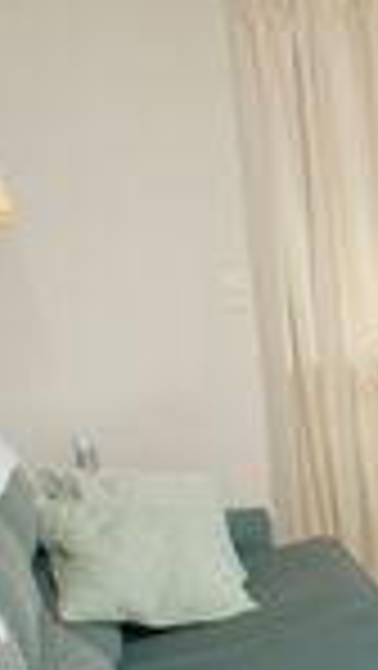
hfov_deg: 13.4
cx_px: 981
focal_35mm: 55
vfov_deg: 37.6
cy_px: 447
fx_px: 972
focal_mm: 11
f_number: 4.5
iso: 200
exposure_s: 1/6
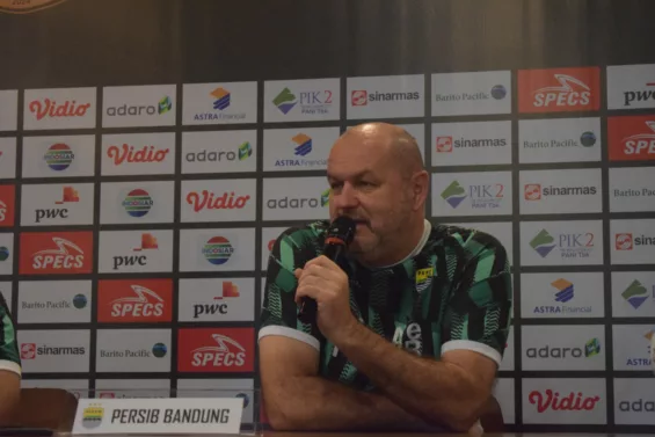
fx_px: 1501
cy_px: 218
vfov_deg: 16.6
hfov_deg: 24.6
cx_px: 328
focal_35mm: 82
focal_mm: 55
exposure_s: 1/40
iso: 6400
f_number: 5.6
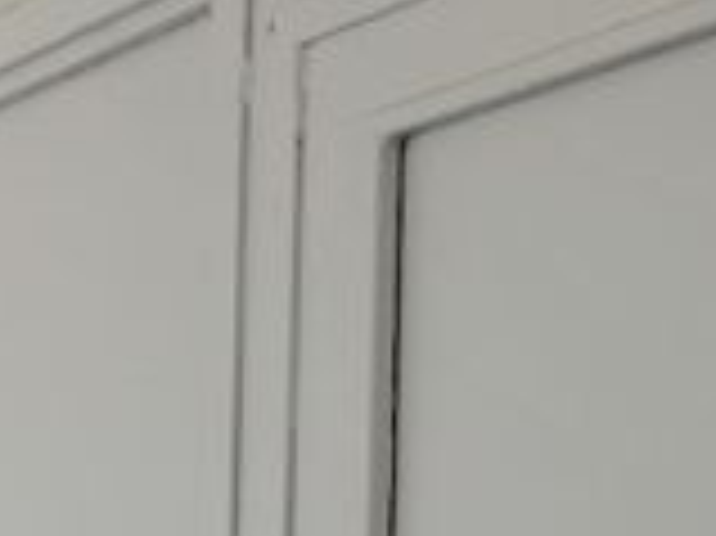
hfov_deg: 13.8
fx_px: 2377
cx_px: -833
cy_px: 847
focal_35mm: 115
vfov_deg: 12.2
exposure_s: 1/900
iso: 703
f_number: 1.75
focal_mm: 5.25
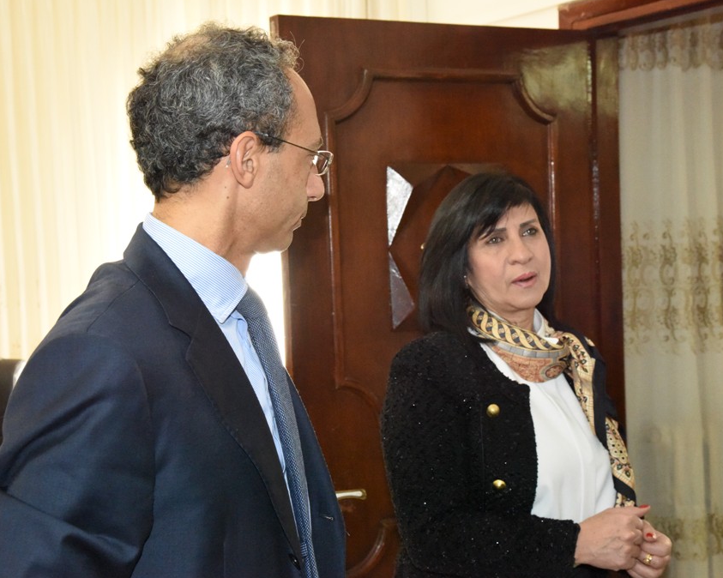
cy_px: 289
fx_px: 1219
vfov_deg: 26.7
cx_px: 396
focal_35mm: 57
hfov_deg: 33.0
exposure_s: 1/125
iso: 12800
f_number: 10
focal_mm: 50
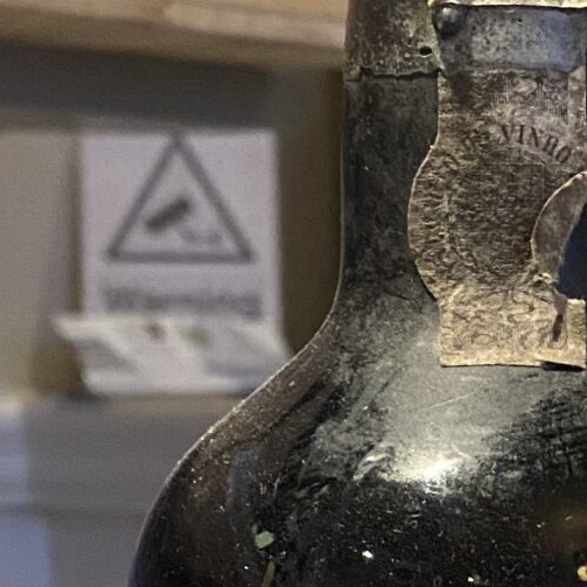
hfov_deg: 14.7
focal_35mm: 117
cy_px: 775
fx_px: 2245
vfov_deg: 14.3
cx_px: 562
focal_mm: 4.25
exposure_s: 1/25
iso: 500
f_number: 1.8
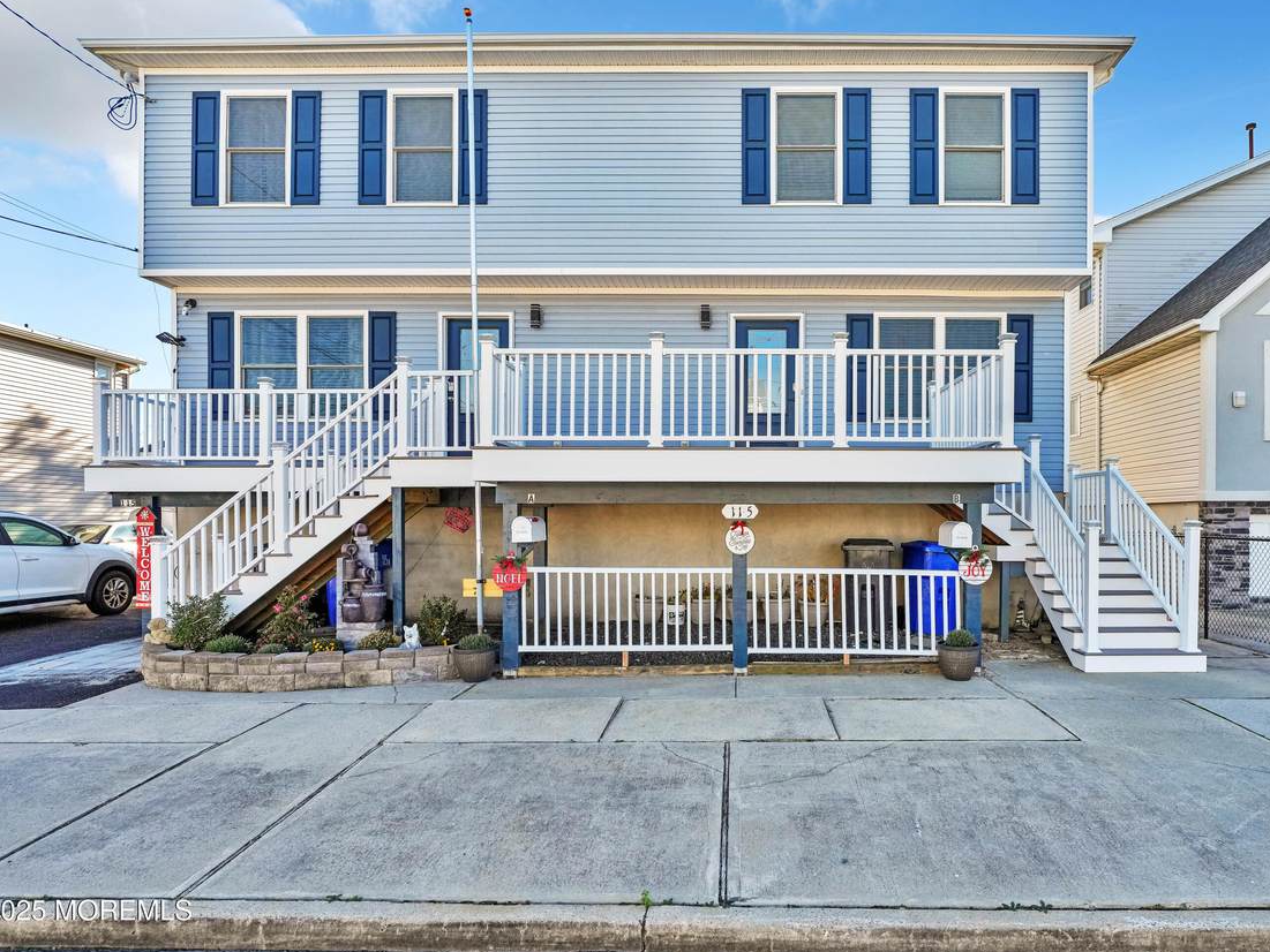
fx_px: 705
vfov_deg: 68.1
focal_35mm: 19
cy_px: 464
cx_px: 700
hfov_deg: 83.7
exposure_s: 1/1000
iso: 1000
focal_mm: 17.2
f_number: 7.1
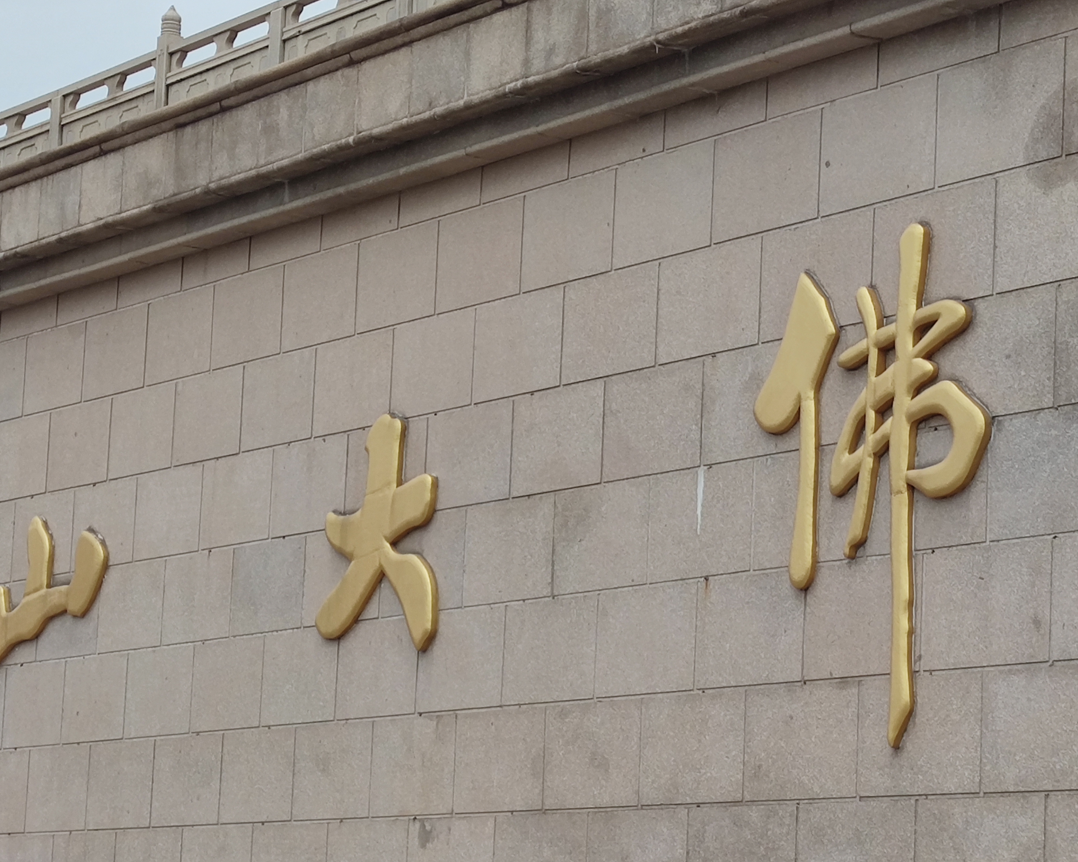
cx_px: 534
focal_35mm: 108
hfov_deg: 17.8
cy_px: 484
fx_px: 3445
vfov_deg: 14.3
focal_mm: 6.72
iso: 50
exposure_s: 1/1606
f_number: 1.69
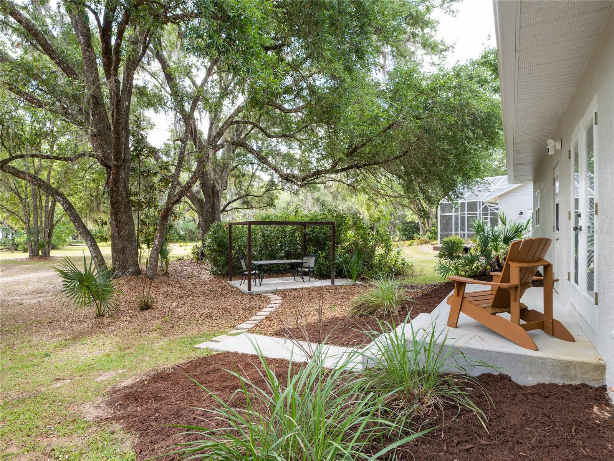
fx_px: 355
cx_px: 307
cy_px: 230
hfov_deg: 81.7
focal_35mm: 20
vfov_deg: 66.0
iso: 500
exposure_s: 1/60
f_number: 7.1
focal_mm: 10
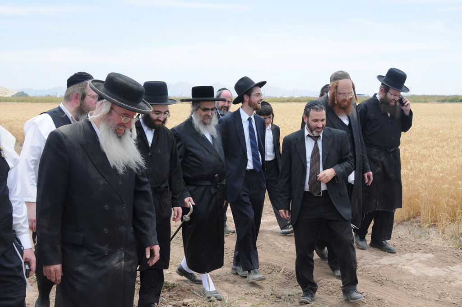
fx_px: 673
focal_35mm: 52
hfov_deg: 37.9
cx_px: 231
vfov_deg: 25.7
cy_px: 154
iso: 250
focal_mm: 35
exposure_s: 1/250
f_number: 8
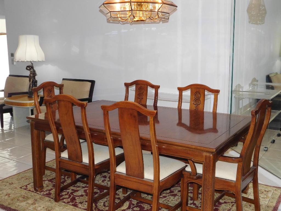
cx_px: 140
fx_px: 325
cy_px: 106
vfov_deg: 36.0
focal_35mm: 40
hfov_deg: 46.8
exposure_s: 1/30
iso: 250
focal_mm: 7.1
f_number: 3.6
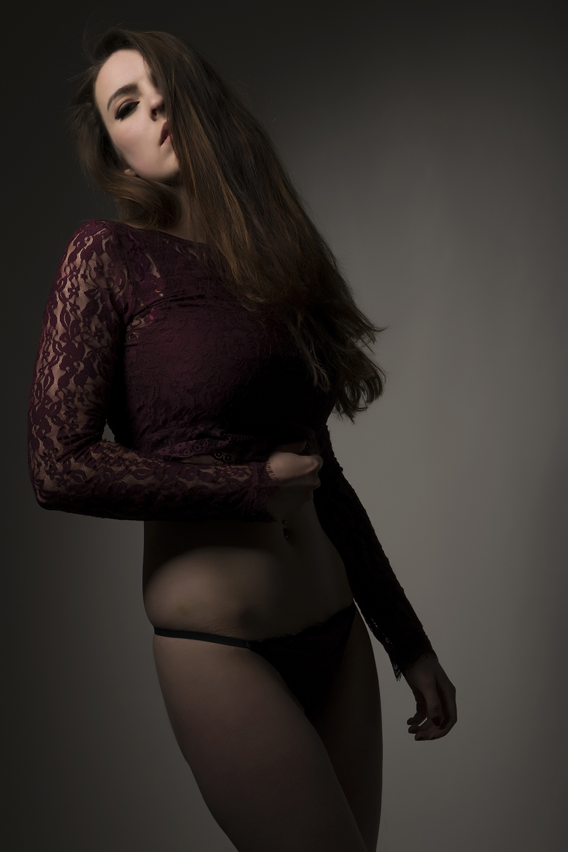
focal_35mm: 82
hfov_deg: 16.6
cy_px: 426
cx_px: 284
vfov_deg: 24.6
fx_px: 1952
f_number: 13
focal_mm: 55
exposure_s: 1/200
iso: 100
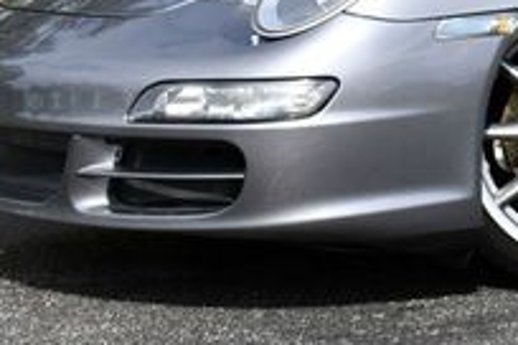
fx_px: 1986
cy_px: -162
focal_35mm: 138
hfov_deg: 14.3
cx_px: 670
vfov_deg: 9.7
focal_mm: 22
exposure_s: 1/250
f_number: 8
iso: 100
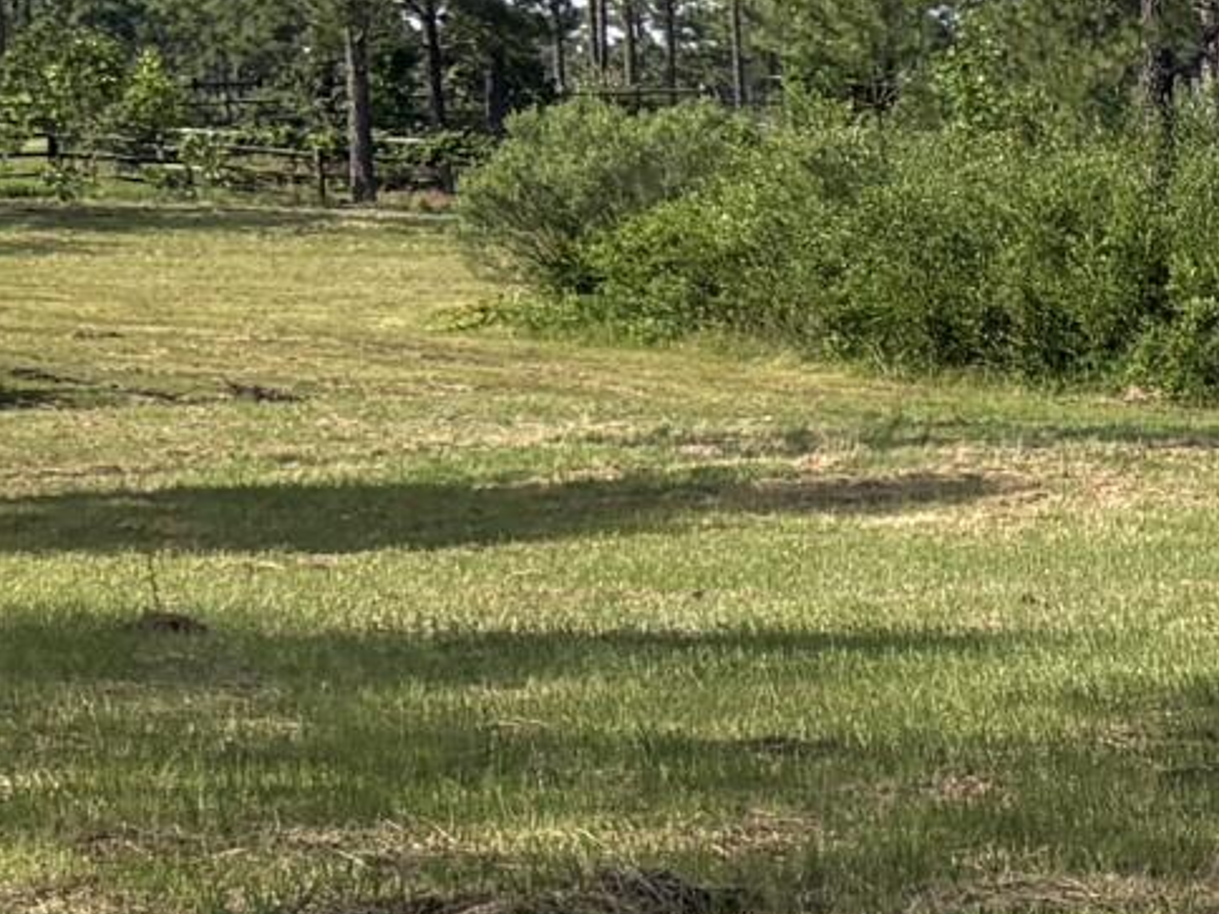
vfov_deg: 9.2
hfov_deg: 9.5
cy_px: 602
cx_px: 3712
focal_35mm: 161
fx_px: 5670
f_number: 1.6
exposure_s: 1/2538
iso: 50
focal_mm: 5.96
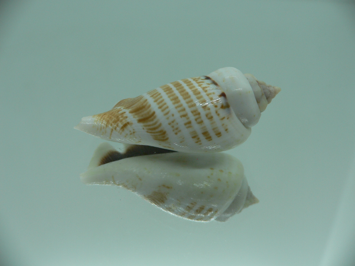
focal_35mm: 35
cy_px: 133
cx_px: 178
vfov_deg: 40.7
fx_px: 359
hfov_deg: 52.6
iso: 80
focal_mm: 4.6
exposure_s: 1/80
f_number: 2.8
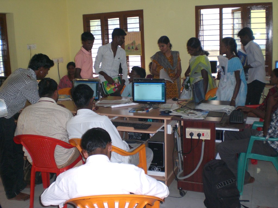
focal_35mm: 38
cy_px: 104
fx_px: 305
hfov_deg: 49.0
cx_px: 139
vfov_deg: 37.7
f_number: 3.1
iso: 200
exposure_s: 1/60
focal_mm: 6.3
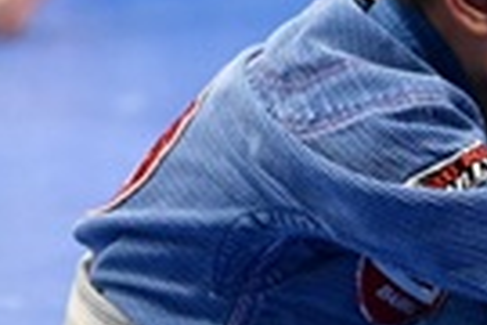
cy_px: 159
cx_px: 498
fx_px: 4193
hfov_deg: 6.6
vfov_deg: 4.4
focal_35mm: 310
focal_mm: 70
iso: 10000
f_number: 2.8
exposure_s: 1/500
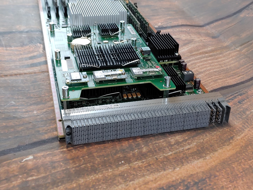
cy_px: 95
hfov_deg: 38.9
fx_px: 358
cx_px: 126
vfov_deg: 29.7
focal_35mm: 49
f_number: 1.8
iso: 50
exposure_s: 1/60
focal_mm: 4.36
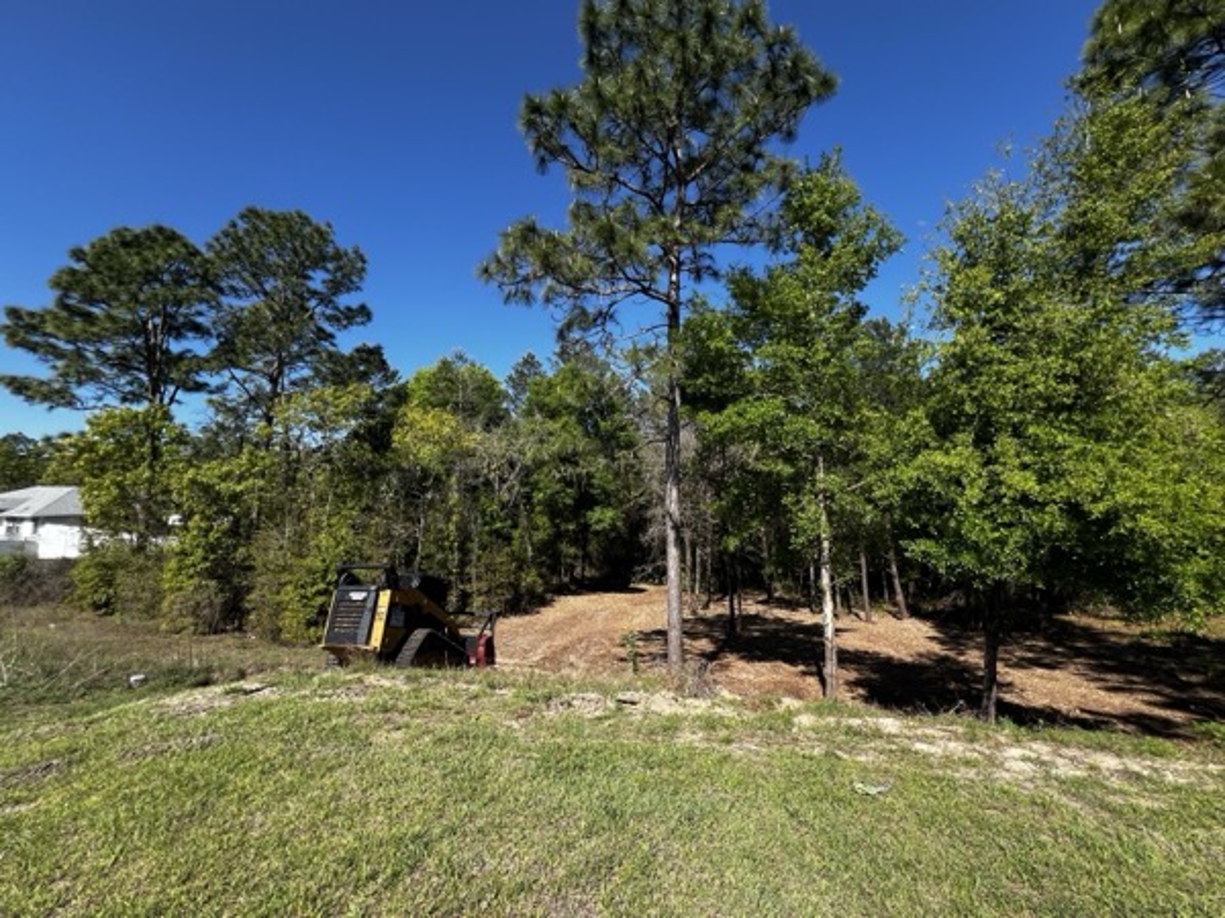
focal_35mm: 13
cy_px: 459
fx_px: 460
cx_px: 612
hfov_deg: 106.2
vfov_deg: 89.9
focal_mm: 1.57
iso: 32
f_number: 1.8
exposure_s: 1/779
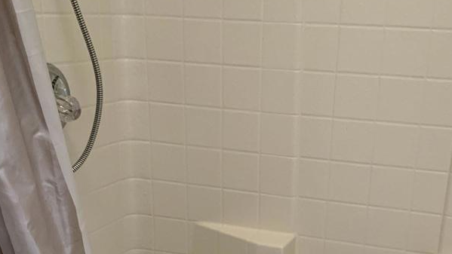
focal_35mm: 54
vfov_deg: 21.4
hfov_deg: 38.3
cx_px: 281
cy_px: 255
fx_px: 647
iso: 160
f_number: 1.8
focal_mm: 3
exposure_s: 1/60
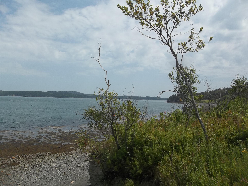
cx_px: 124
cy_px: 93
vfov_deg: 51.4
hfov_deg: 65.3
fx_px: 193
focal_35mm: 27
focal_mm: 4.9
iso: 80
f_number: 8.9
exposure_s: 1/320
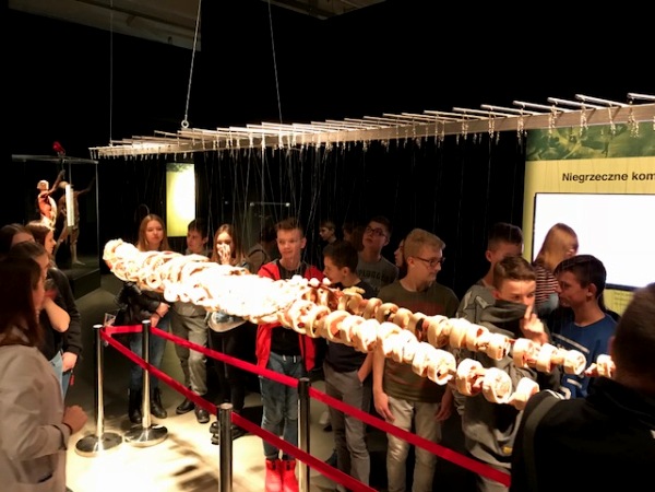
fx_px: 530
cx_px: 328
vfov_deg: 49.7
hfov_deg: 63.4
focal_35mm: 28
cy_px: 246
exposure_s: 1/8
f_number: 1.8
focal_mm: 3.99
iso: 80
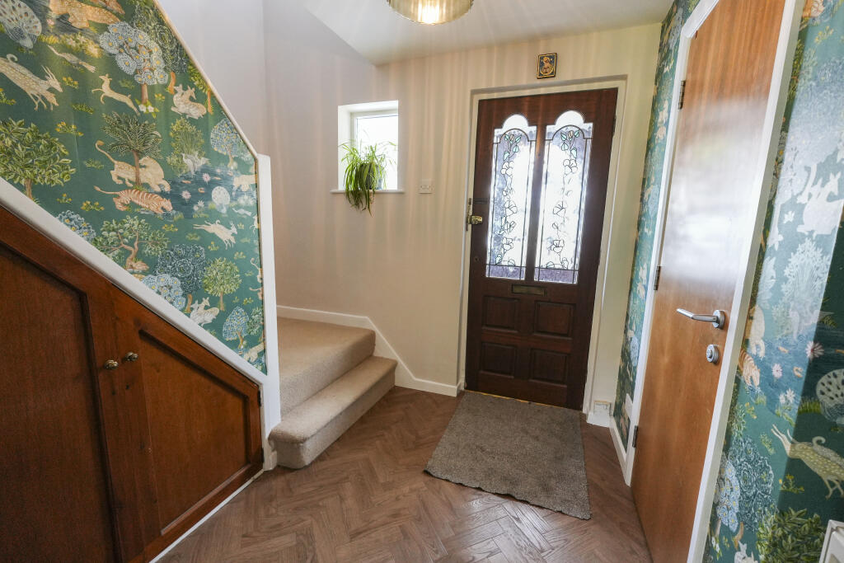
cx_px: 422
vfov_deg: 77.3
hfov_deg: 100.4
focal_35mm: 15
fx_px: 352
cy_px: 282
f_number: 4
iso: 1600
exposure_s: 1/160
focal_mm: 10
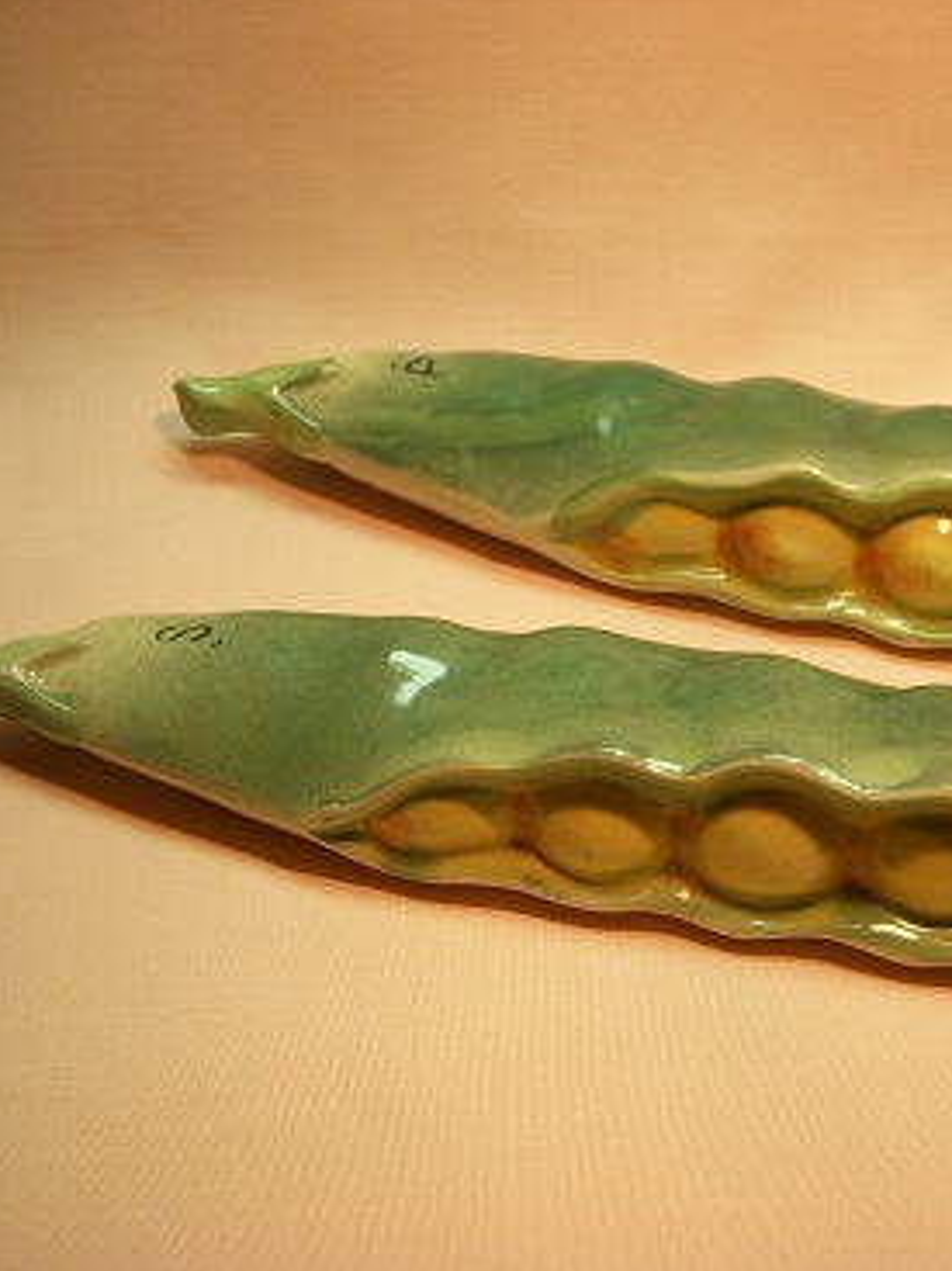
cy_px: 629
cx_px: 720
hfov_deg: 22.7
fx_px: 2348
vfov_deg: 30.3
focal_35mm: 64
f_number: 3.4
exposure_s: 1/40
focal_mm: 7.9
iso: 100
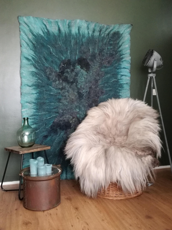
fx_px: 179
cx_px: 86
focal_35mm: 27
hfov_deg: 51.4
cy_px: 115
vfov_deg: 65.3
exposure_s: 1/20
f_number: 2
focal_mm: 3.79
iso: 500
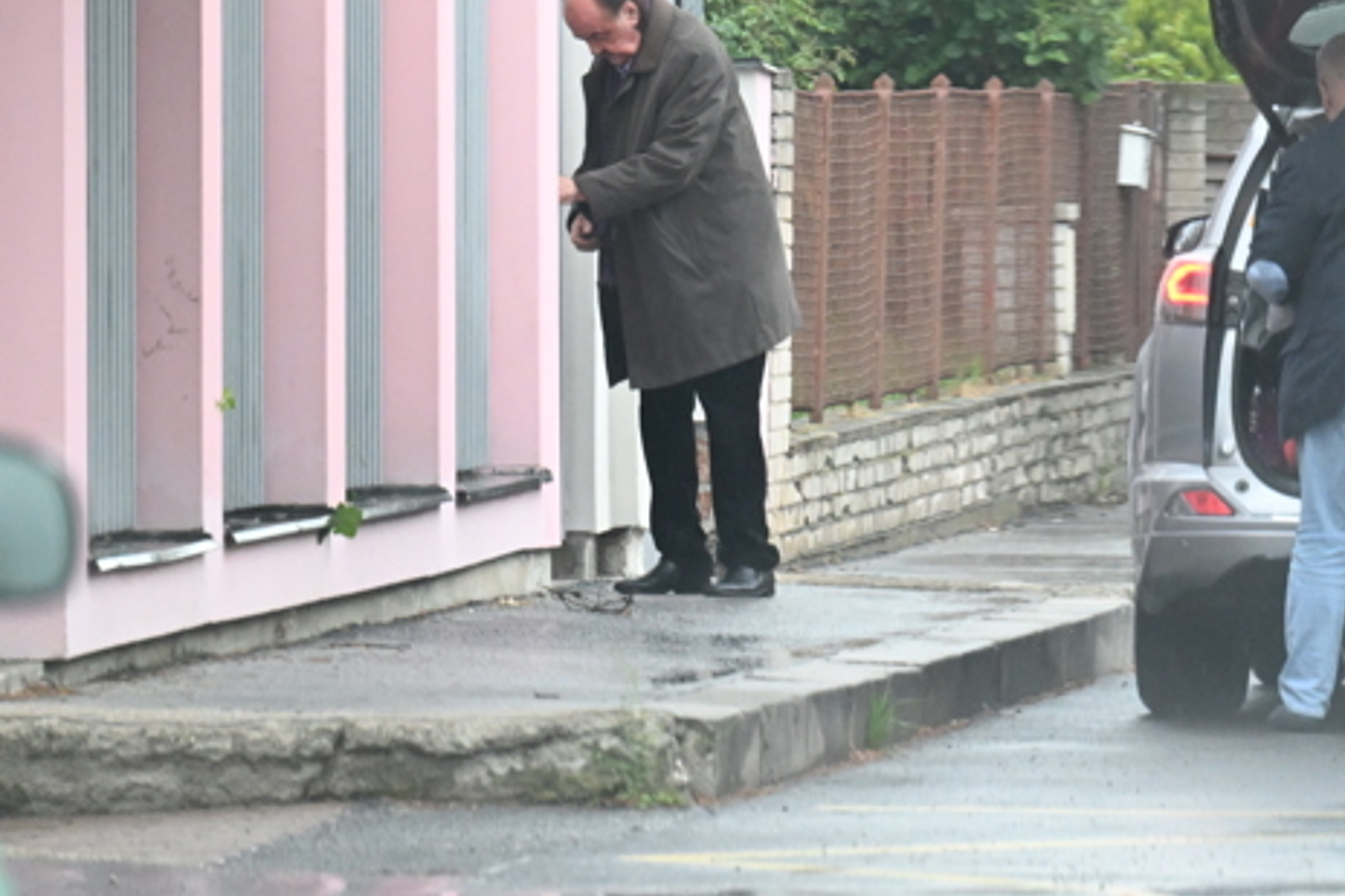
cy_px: 345
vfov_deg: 3.1
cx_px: 916
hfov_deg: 4.6
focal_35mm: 446
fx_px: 16656
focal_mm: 200
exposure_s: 1/250
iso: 4000
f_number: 6.3
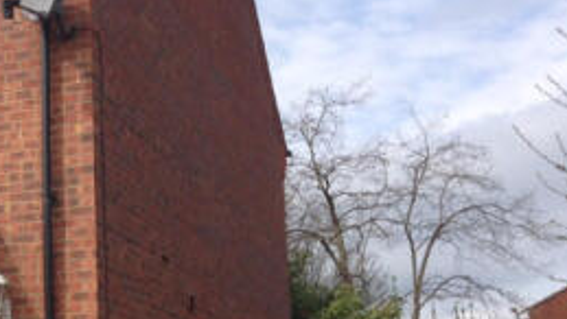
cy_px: 246
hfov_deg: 24.9
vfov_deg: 14.9
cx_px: -5
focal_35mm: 81
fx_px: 1218
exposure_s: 1/1355
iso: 50
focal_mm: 4.12
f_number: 2.4
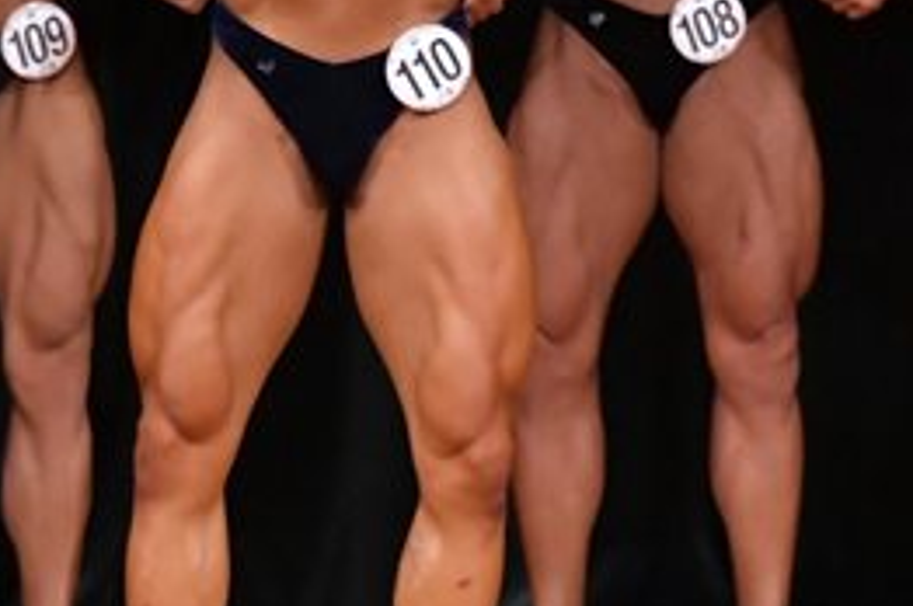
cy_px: 132
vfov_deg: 1.6
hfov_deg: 2.4
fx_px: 21378
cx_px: 427
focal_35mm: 844
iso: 5000
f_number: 5.6
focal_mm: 190
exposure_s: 1/400
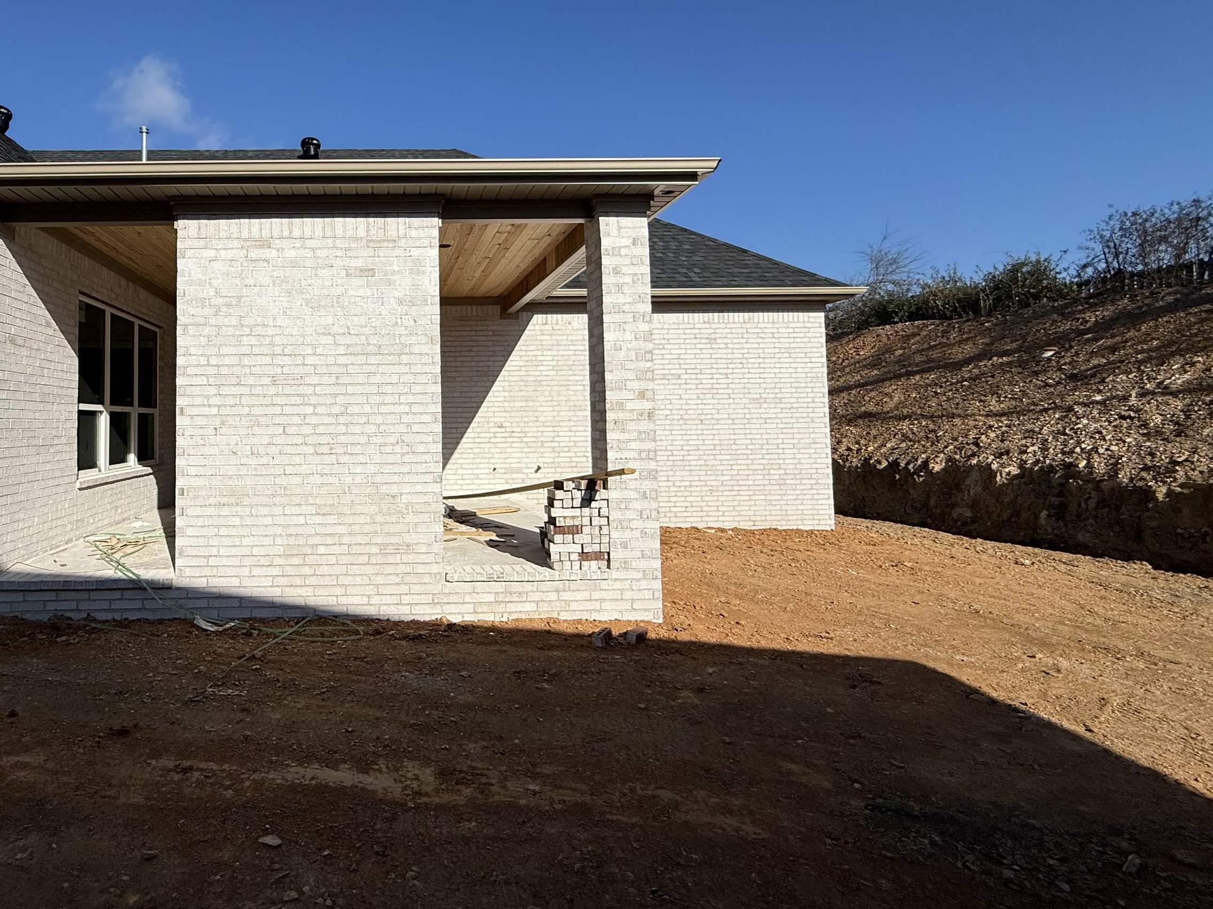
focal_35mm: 19
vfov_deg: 68.3
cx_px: 402
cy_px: 387
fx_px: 666
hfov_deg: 81.7
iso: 50
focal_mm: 2.22
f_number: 2.2
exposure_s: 1/6173
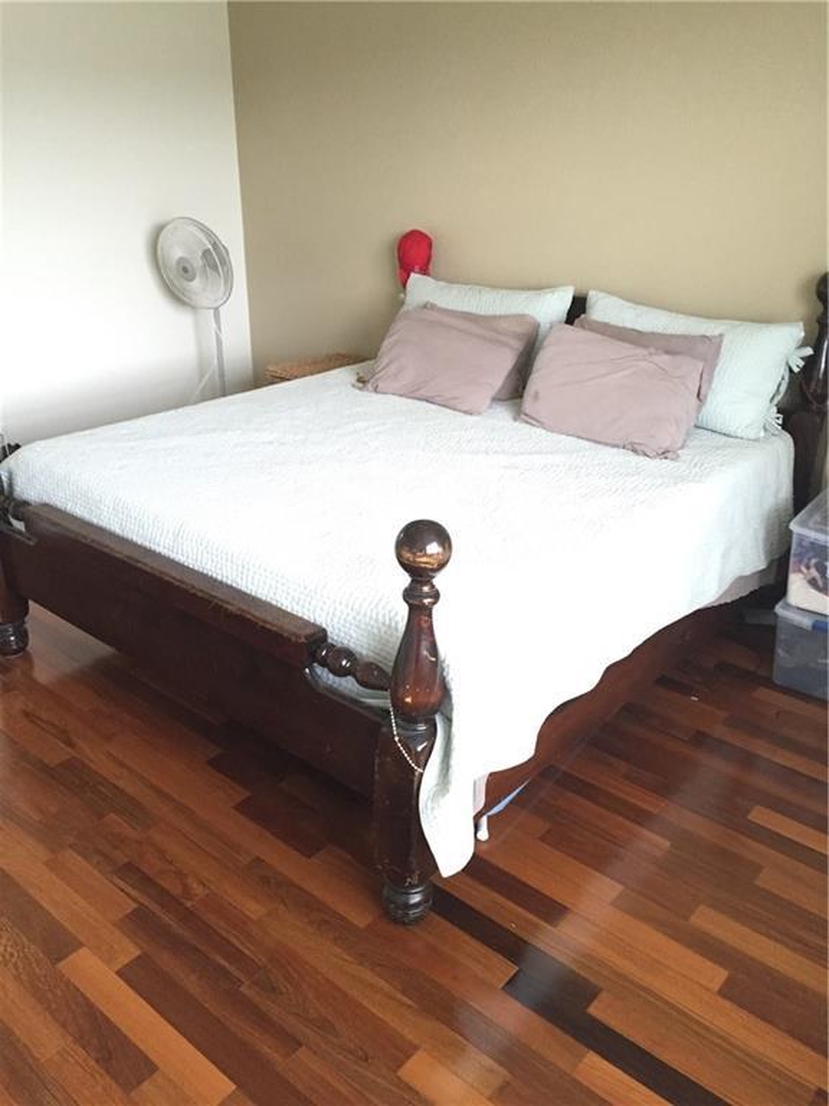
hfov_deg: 48.2
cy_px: 553
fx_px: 926
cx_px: 414
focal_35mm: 29
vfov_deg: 61.7
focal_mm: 4.15
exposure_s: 1/15
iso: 250
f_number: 2.2
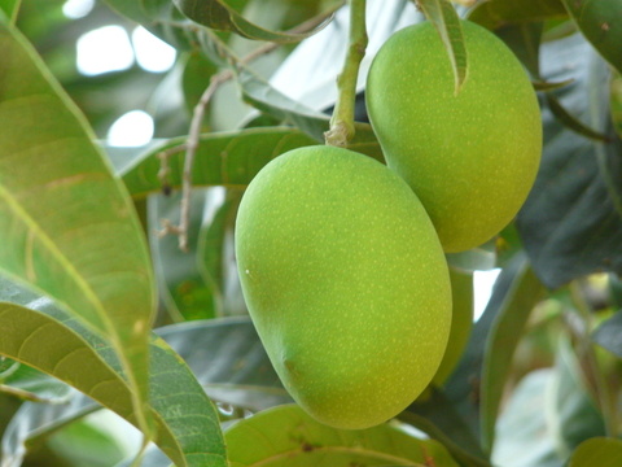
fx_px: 5840
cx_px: 311
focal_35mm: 325
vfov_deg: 4.6
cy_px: 234
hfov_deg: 6.1
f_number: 3.6
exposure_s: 1/20
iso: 200
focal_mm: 53.4
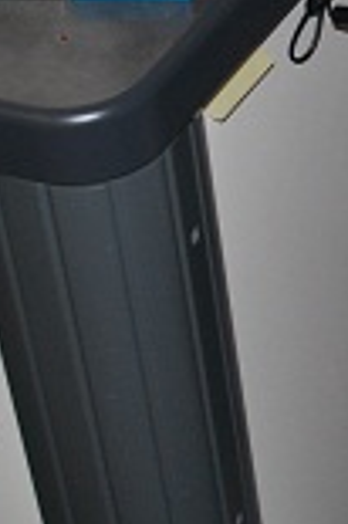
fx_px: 1802
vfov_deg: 16.3
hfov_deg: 10.3
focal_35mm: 124
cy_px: 56
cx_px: 654
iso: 200
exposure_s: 1/60
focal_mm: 22
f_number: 3.8
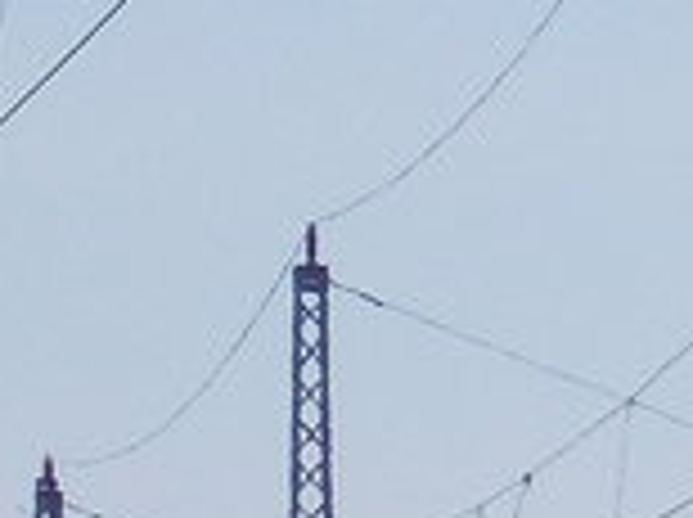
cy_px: 1234
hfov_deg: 2.2
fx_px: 17650
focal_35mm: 883
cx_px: 1606
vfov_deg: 1.7
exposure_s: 1/500
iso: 80
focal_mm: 20.1
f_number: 6
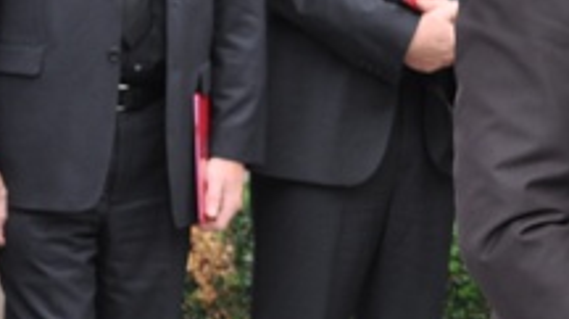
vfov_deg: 4.2
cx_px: 722
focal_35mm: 291
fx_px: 4386
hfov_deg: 7.3
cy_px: 88
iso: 220
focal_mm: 50
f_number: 5.6
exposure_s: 1/125
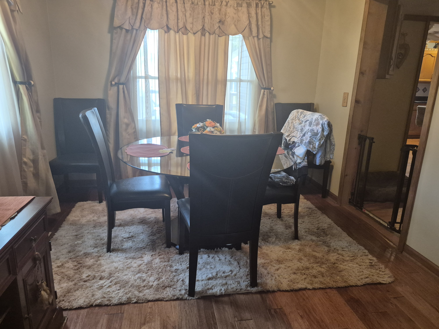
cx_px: 220
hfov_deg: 73.9
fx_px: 292
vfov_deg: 58.9
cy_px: 164
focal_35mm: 23
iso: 800
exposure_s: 1/120
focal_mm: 5.4
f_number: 1.8
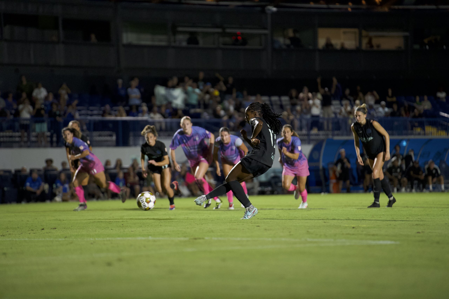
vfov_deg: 7.6
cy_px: 150
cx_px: 224
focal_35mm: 180
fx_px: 2245
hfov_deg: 11.4
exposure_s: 1/2000
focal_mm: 180
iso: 5000
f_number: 2.8
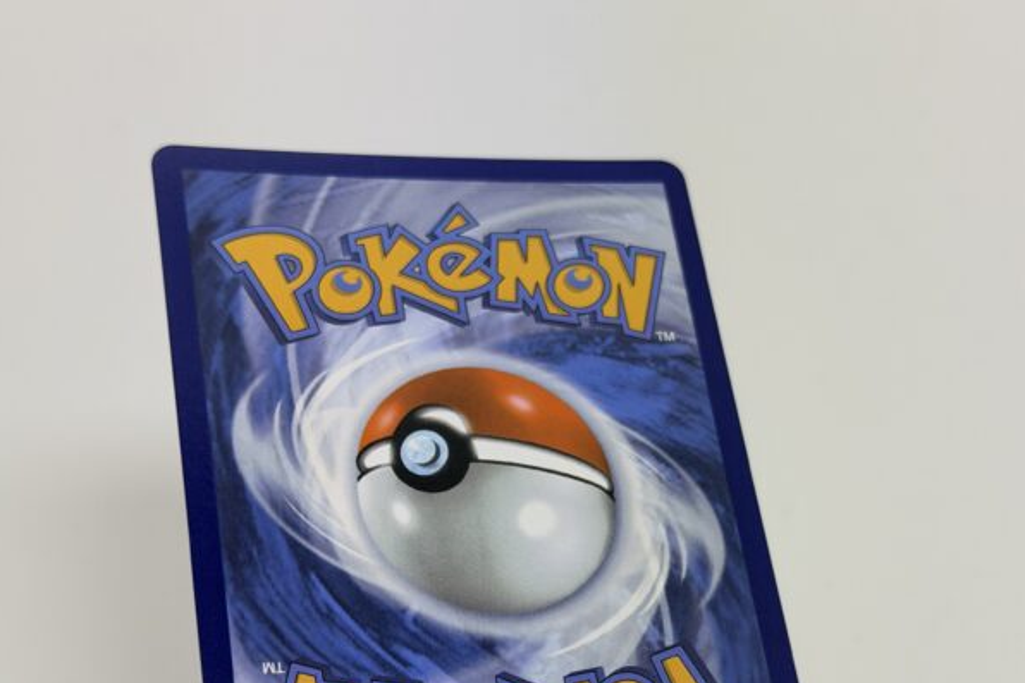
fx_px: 1907
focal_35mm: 67
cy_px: 592
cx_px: 512
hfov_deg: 30.1
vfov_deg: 20.0
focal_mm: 6.76
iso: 64
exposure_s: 1/828
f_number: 1.78
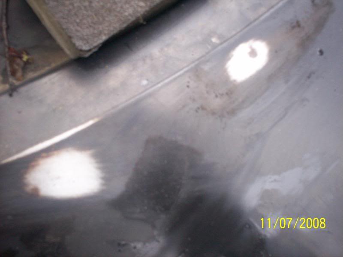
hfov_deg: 51.4
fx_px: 357
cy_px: 128
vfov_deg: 39.7
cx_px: 172
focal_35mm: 36
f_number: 4.5
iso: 200
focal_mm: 6
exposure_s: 1/8.01
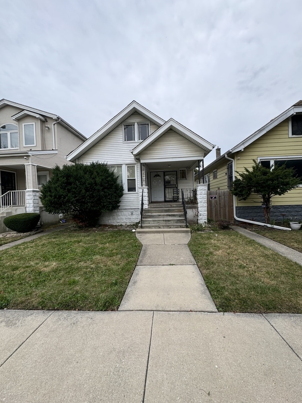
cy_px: 202
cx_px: 151
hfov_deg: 85.7
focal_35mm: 14
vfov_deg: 102.1
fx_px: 163
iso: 40
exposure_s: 1/205
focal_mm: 2.22
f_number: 2.2
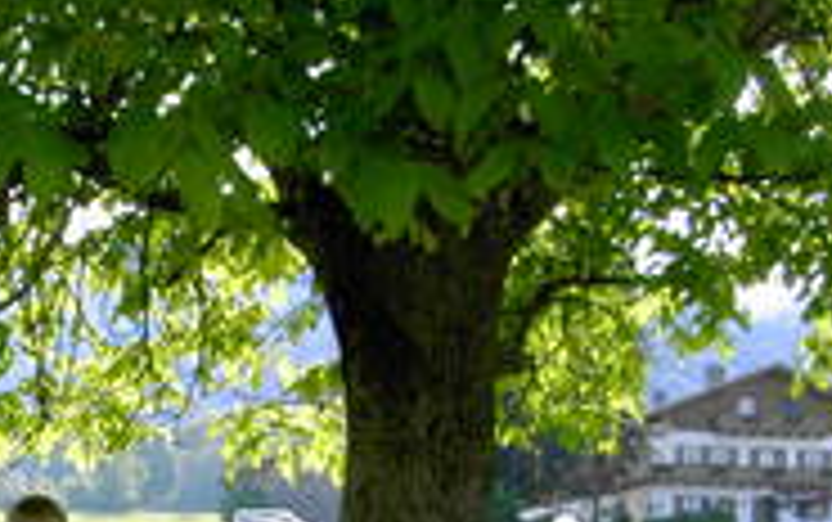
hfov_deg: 24.6
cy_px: 590
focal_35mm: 80
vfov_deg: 15.8
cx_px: 0
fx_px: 1816
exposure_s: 1/125
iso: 100
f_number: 5.6
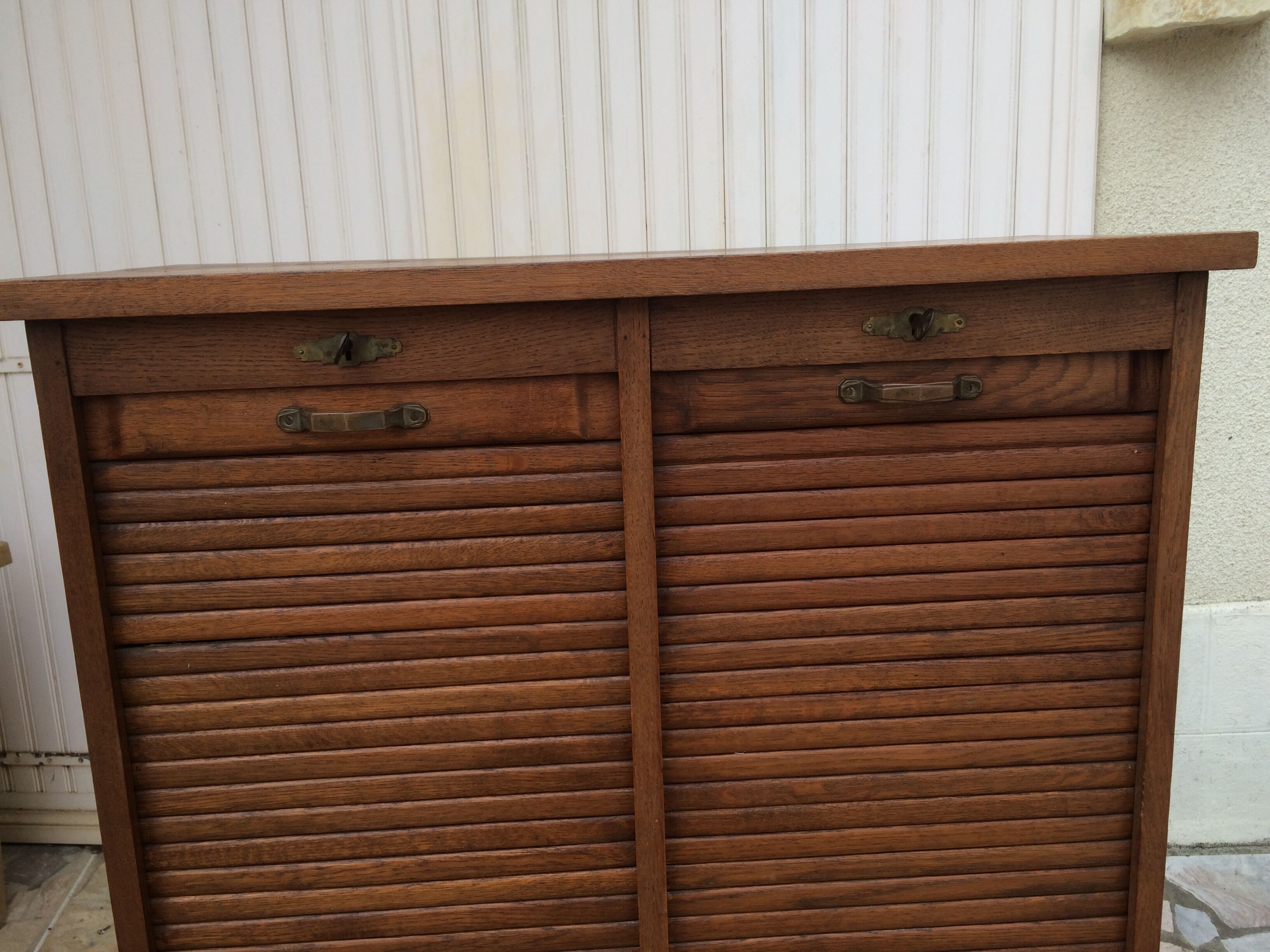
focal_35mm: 29
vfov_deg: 48.2
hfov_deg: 61.7
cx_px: 635
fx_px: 1064
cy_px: 476
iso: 32
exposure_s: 1/128
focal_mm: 4.15
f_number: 2.2
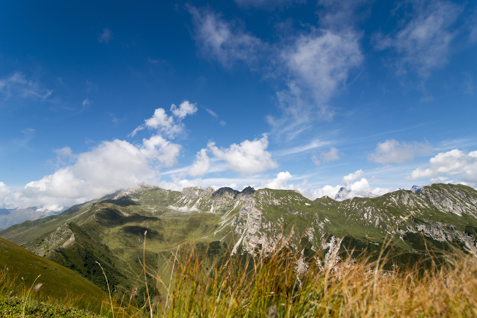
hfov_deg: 93.3
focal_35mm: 17
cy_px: 152
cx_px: 244
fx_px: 225
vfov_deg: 70.4
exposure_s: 1/500
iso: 100
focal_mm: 16
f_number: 8
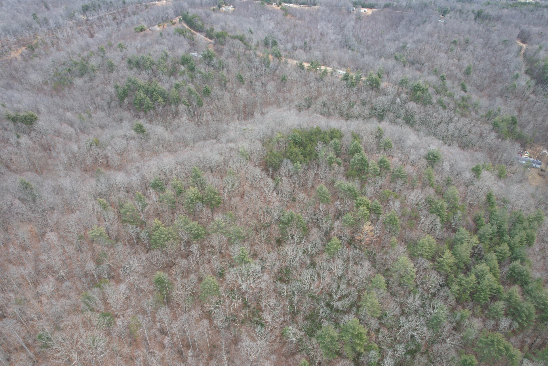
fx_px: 335
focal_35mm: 22
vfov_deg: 57.2
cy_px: 183
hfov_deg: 78.6
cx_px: 274
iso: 100
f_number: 2.8
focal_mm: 8.38
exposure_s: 1/90
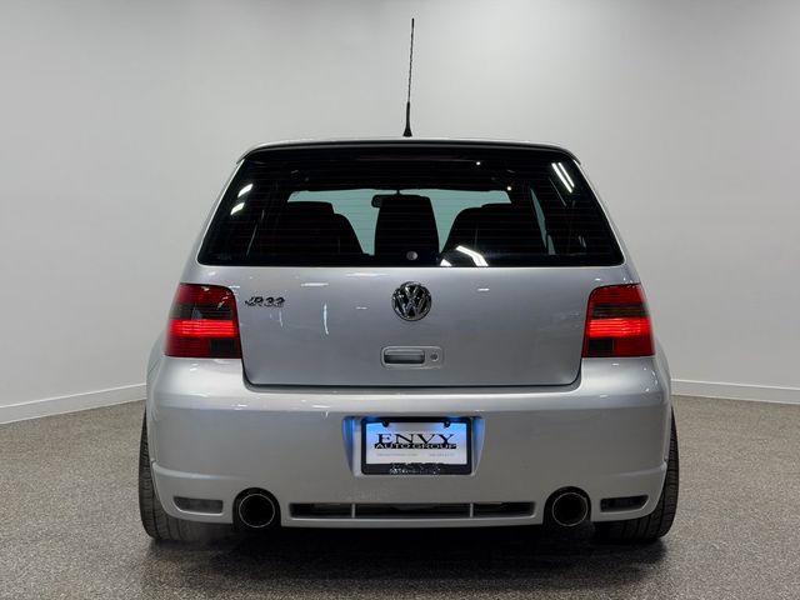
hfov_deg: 39.7
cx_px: 400
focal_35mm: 48
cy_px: 300
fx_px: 1109
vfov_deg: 30.3
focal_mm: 6.76
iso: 64
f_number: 1.78
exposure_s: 1/379
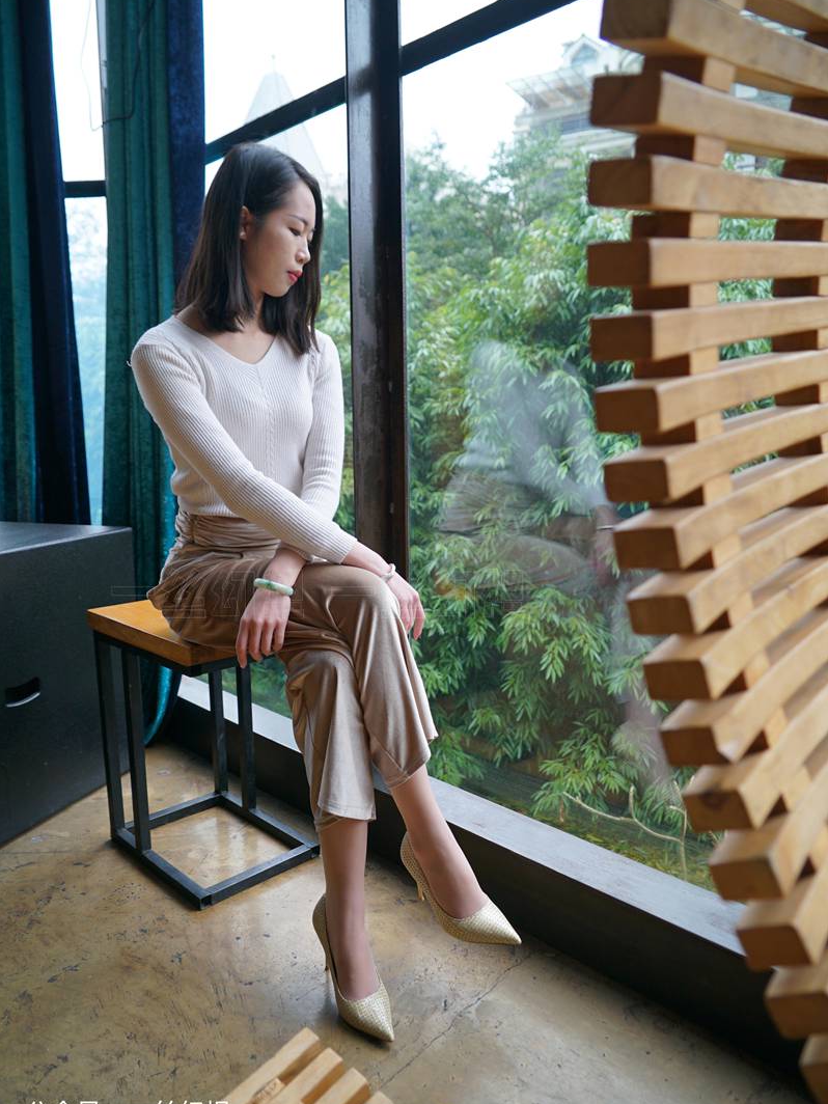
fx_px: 829
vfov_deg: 67.3
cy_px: 525
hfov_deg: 53.1
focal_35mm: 26
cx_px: 414
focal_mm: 24
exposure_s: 1/60
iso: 250
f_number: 4
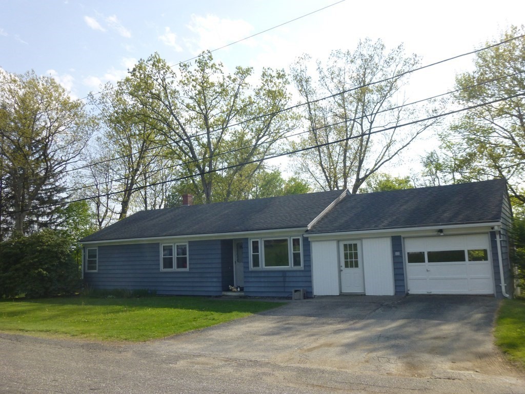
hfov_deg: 61.7
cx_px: 262
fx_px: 440
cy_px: 197
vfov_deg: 48.2
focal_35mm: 29
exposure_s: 1/250
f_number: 9
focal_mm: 5.2
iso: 200
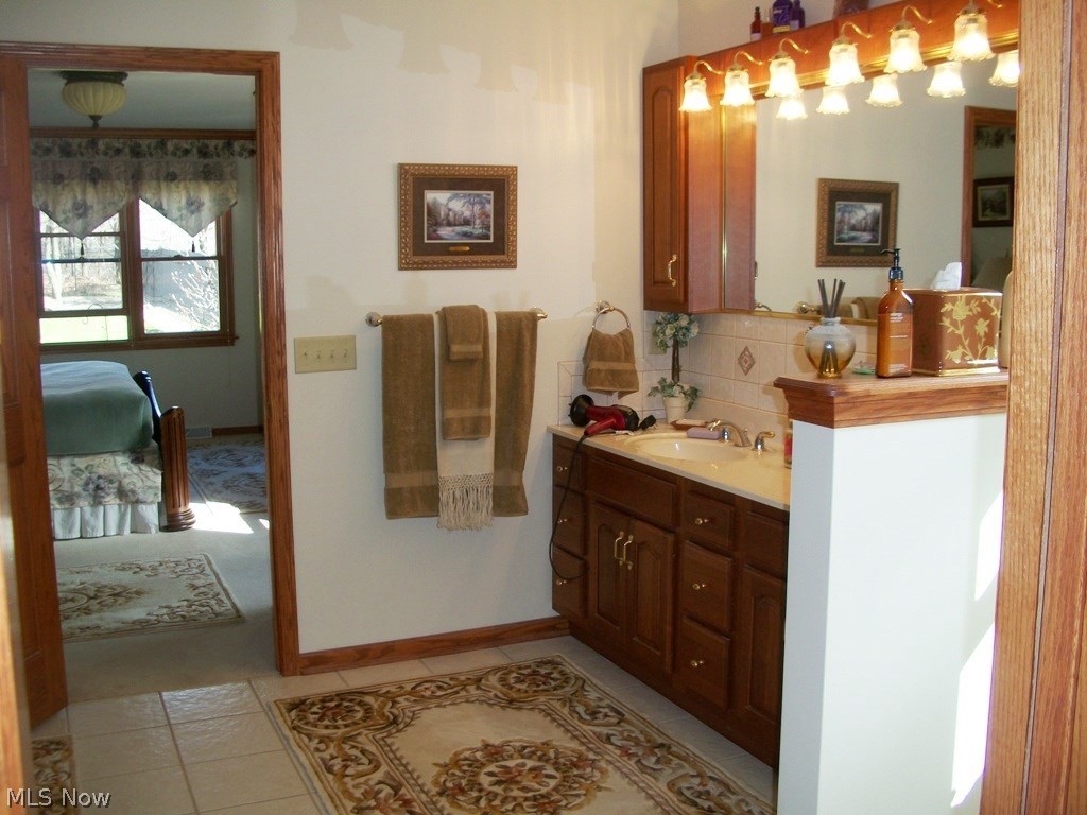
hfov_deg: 52.6
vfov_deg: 40.7
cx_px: 544
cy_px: 408
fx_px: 1099
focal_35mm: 35
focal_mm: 6.3
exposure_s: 1/60
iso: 80
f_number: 3.1
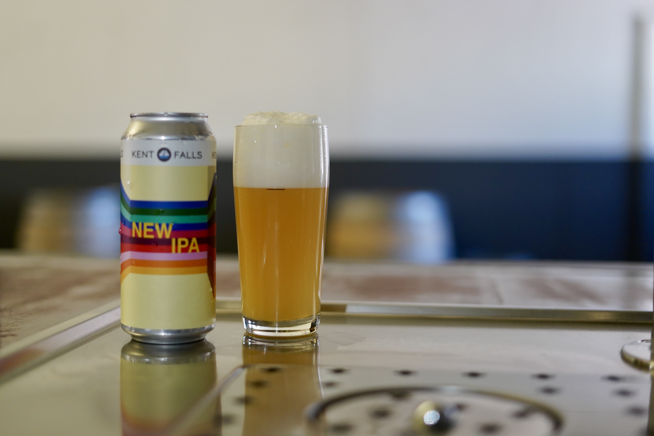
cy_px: 218
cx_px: 327
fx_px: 908
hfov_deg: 39.6
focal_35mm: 50
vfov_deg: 27.0
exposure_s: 1/160
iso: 1600
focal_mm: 50
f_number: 2
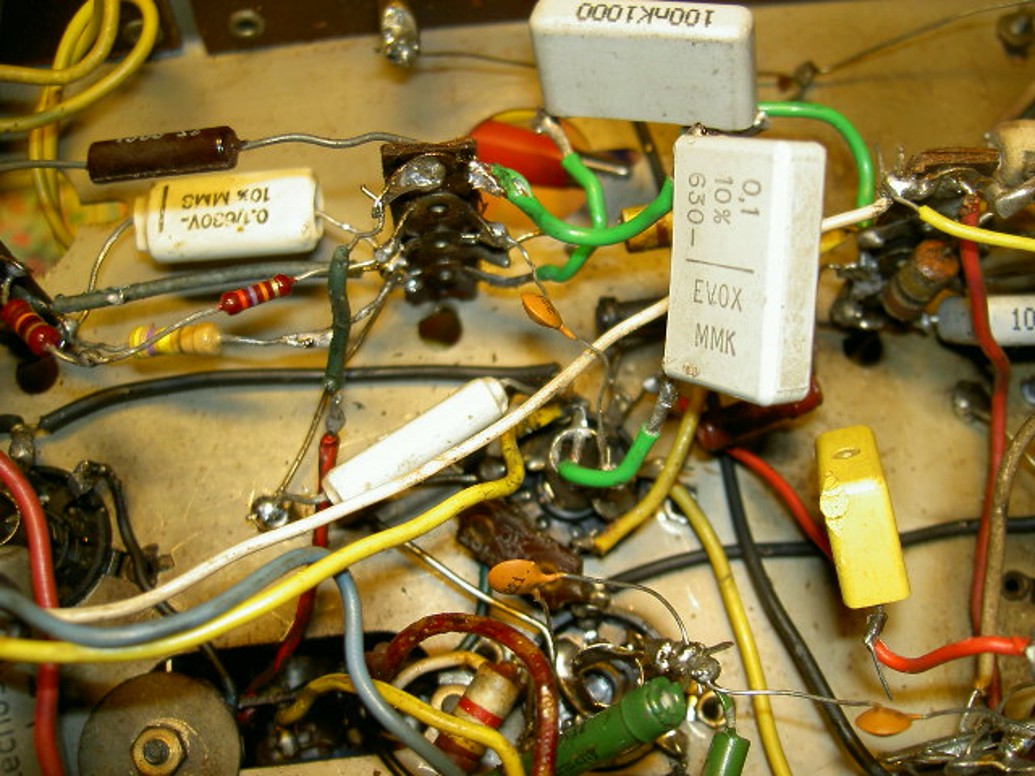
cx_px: 518
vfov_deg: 36.8
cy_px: 388
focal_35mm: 39
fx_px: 1166
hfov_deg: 47.9
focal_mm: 8
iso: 100
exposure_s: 1/59.5
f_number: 2.8
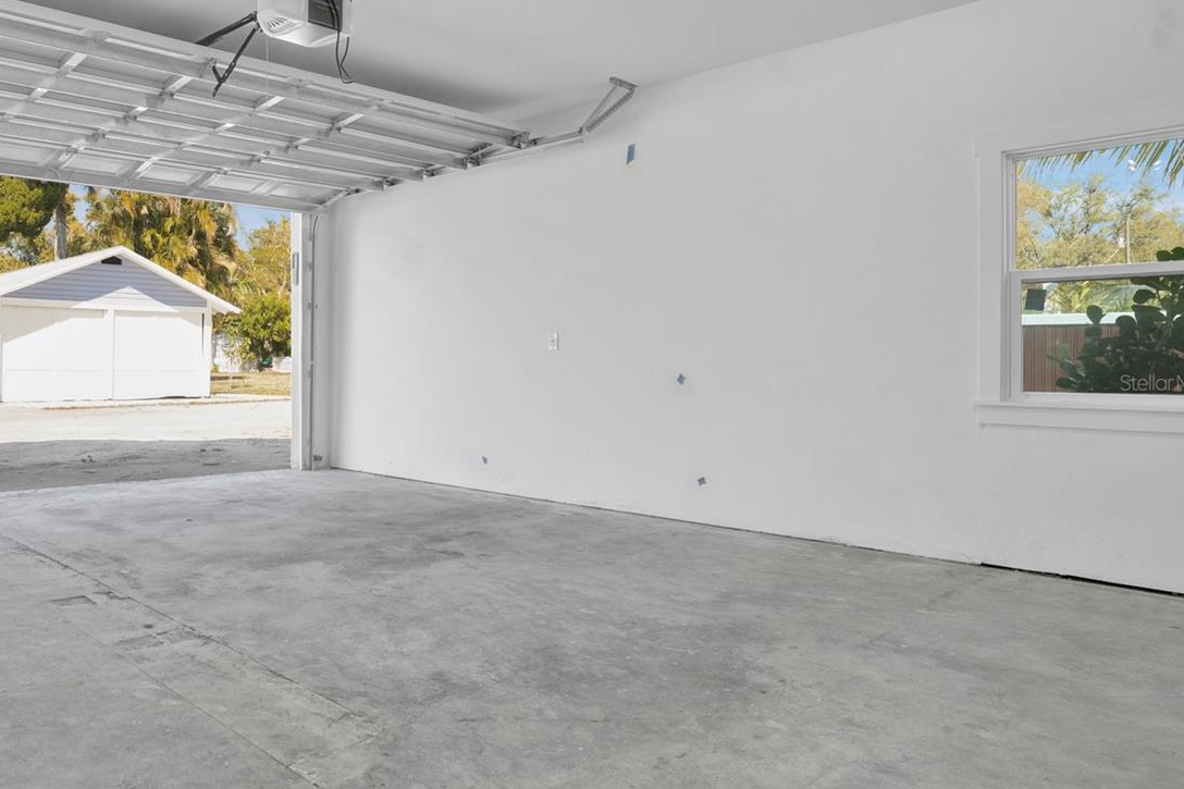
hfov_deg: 68.4
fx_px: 822
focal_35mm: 25
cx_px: 346
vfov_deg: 51.3
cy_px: 382
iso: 250
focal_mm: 17
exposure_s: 1/50
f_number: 6.3
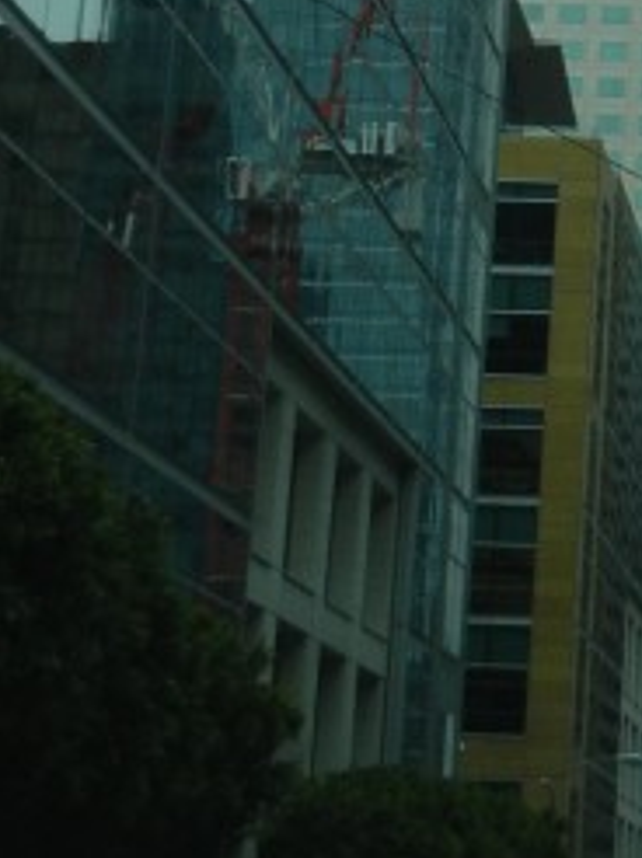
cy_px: -73
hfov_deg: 11.5
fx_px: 3096
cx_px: 834
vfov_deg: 15.4
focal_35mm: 125
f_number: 7
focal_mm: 5.4
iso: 160
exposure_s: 1/264
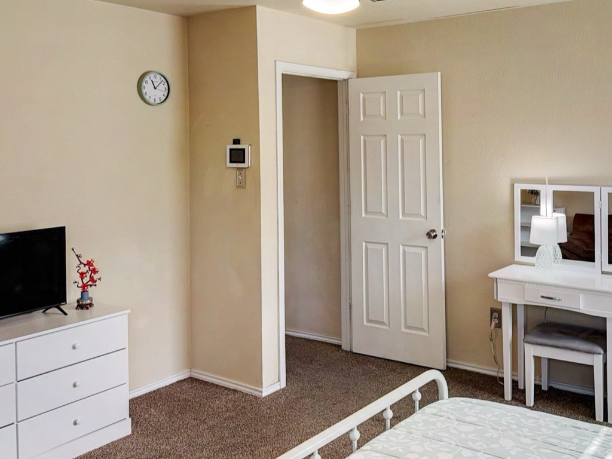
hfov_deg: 50.7
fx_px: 636
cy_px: 134
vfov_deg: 38.9
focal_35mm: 36
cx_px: 392
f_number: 1.78
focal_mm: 6.76
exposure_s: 1/120
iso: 125
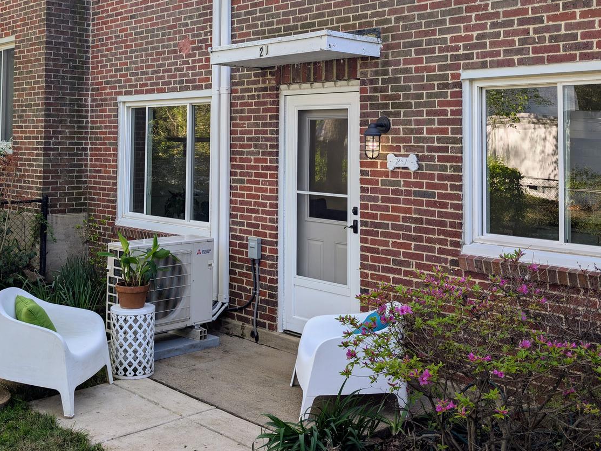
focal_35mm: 44
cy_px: 116
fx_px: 764
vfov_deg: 32.3
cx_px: 244
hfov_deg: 42.8
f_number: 1.68
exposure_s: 1/571
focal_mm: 6.9
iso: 17
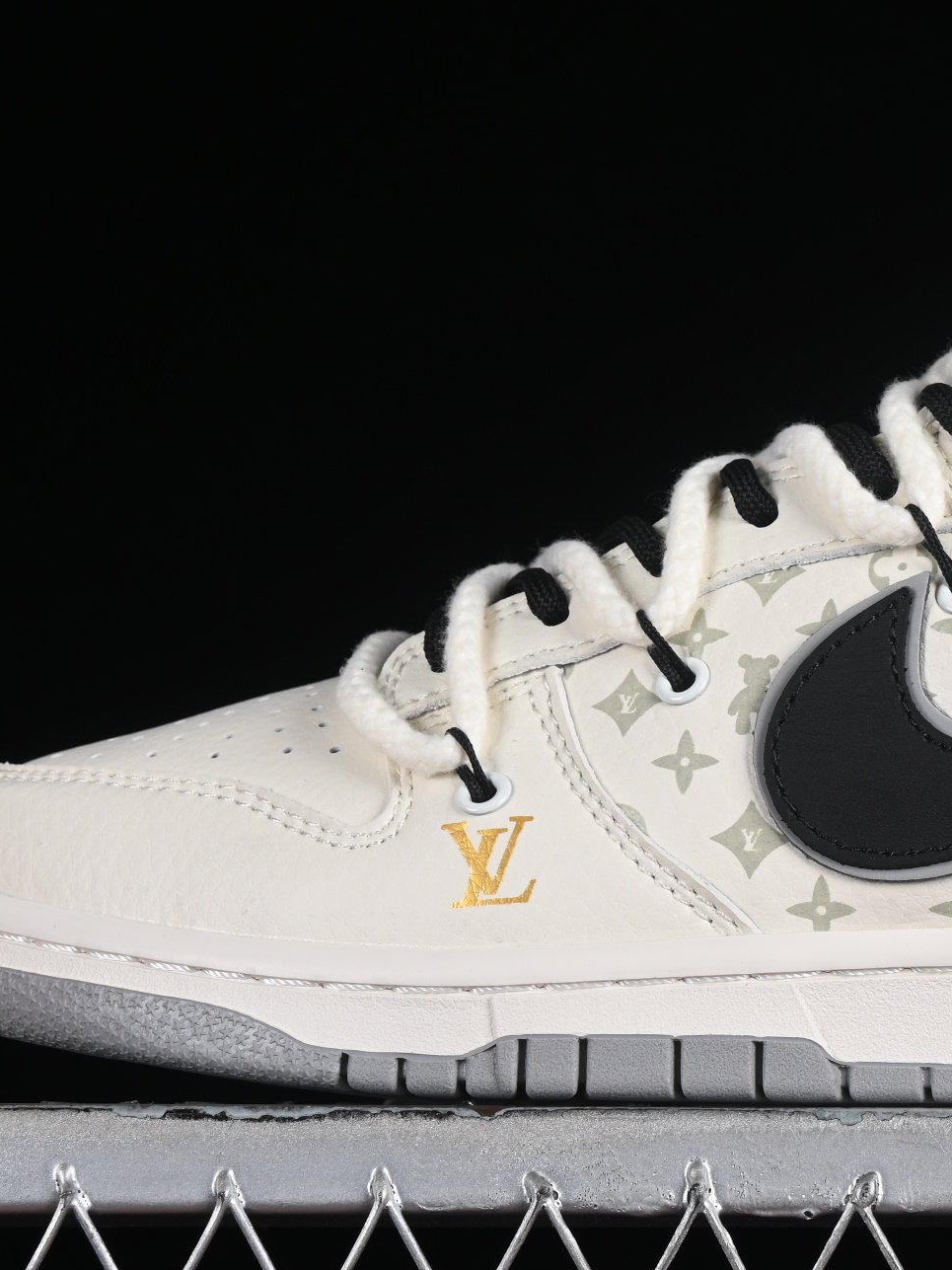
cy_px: 550
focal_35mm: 156
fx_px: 5721
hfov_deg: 9.5
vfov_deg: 12.7
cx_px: 890
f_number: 8
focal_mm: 50
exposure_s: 1/80
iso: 160
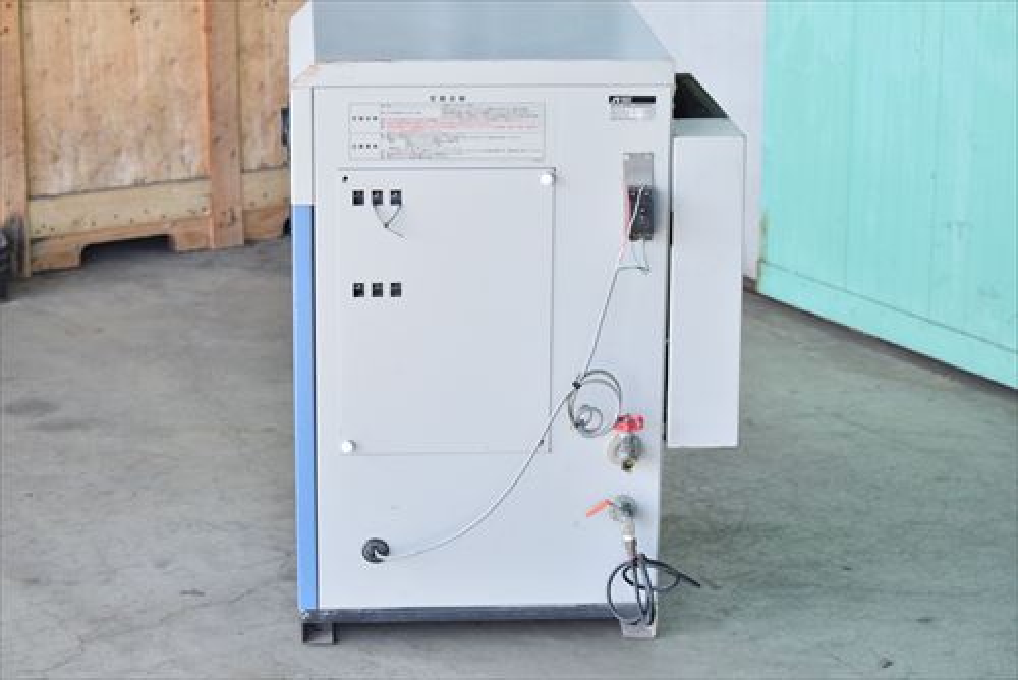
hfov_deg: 24.6
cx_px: 509
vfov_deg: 16.6
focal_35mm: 82
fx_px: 2334
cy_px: 340
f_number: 6.3
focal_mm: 55
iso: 1250
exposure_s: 1/400
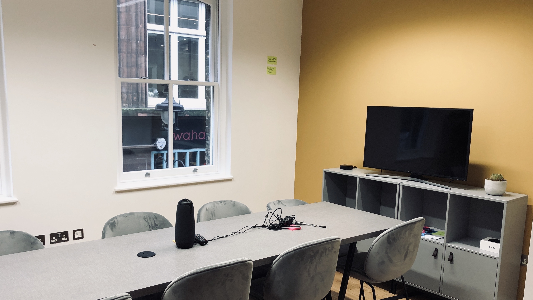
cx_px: 250
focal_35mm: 34
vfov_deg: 34.5
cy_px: 179
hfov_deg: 58.0
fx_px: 481
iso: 32
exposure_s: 1/24
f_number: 1.8
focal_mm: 4
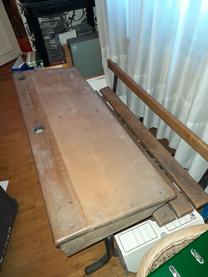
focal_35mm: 25
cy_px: 138
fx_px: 200
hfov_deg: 54.9
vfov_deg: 69.4
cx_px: 104
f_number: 2
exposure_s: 1/33
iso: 400
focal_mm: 4.6
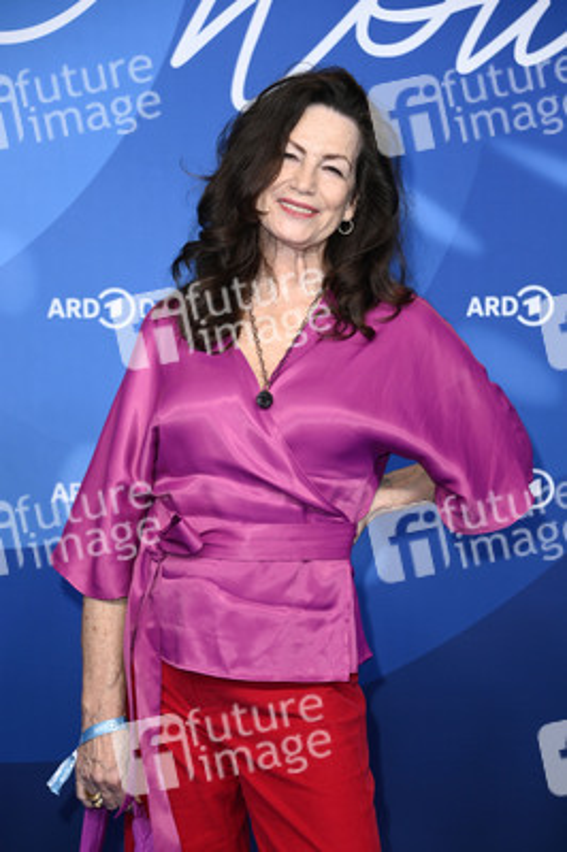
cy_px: 426
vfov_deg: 20.4
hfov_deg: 13.7
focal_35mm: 100
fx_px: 2366
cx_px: 284
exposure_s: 1/250
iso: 1000
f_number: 5.6
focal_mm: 100
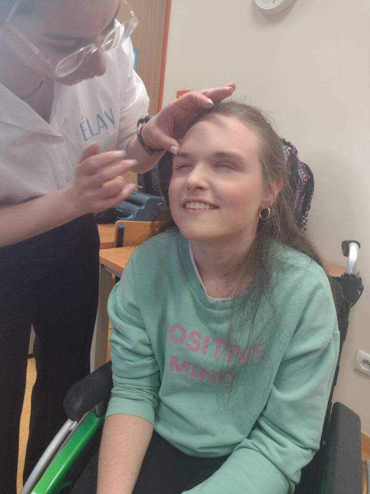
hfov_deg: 51.4
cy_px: 247
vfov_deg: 65.3
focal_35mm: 27
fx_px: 385
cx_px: 185
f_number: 1.7
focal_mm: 4.71
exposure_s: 1/50
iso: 211
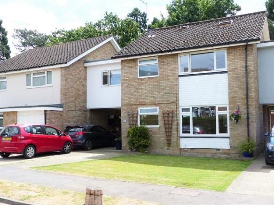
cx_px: 137
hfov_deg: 47.9
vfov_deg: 36.8
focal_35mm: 39
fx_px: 309
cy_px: 102
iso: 100
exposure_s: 1/500
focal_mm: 7
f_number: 4
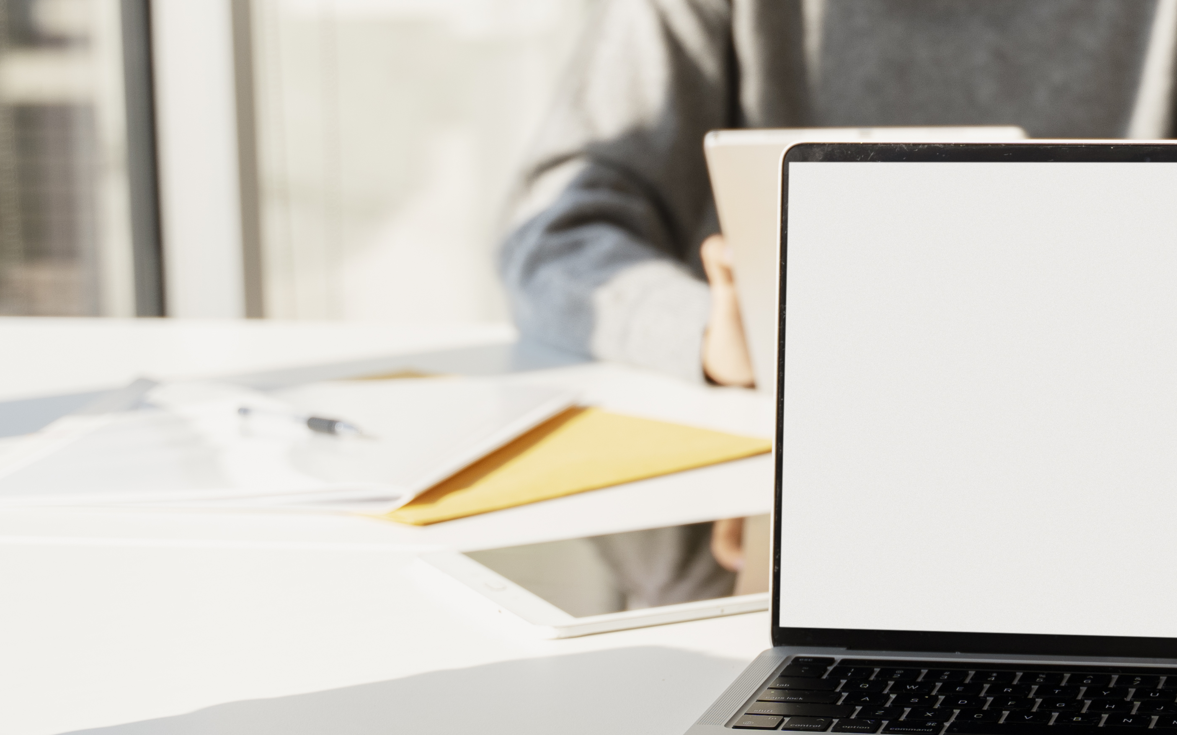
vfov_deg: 10.7
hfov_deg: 16.9
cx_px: 979
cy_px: 200
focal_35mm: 122
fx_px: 3913
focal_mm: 48
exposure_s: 1/500
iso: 200
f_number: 2.8
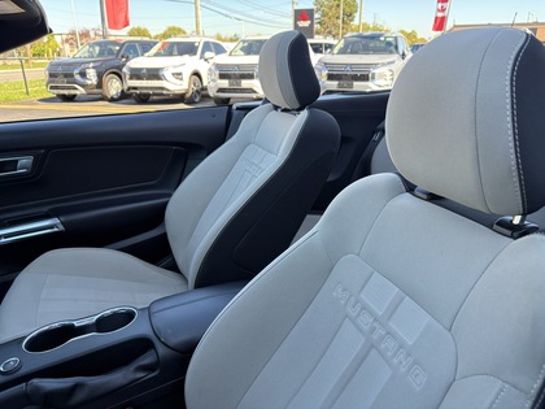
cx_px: 272
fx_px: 409
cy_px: 204
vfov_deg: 53.1
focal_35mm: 26
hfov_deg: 67.3
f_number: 1.6
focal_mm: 5.96
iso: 40
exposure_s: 1/219
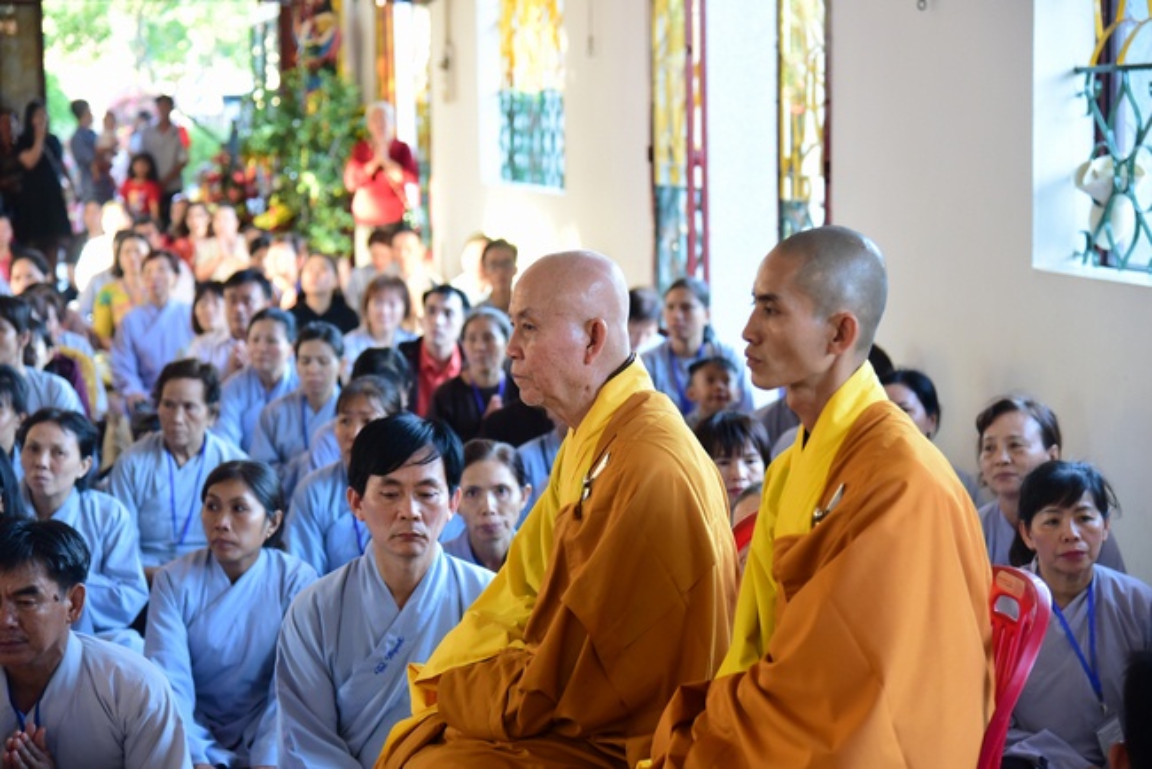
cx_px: 576
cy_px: 384
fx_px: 2401
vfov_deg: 18.2
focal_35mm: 75
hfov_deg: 27.0
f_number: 4
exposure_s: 1/60
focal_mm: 75
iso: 1600
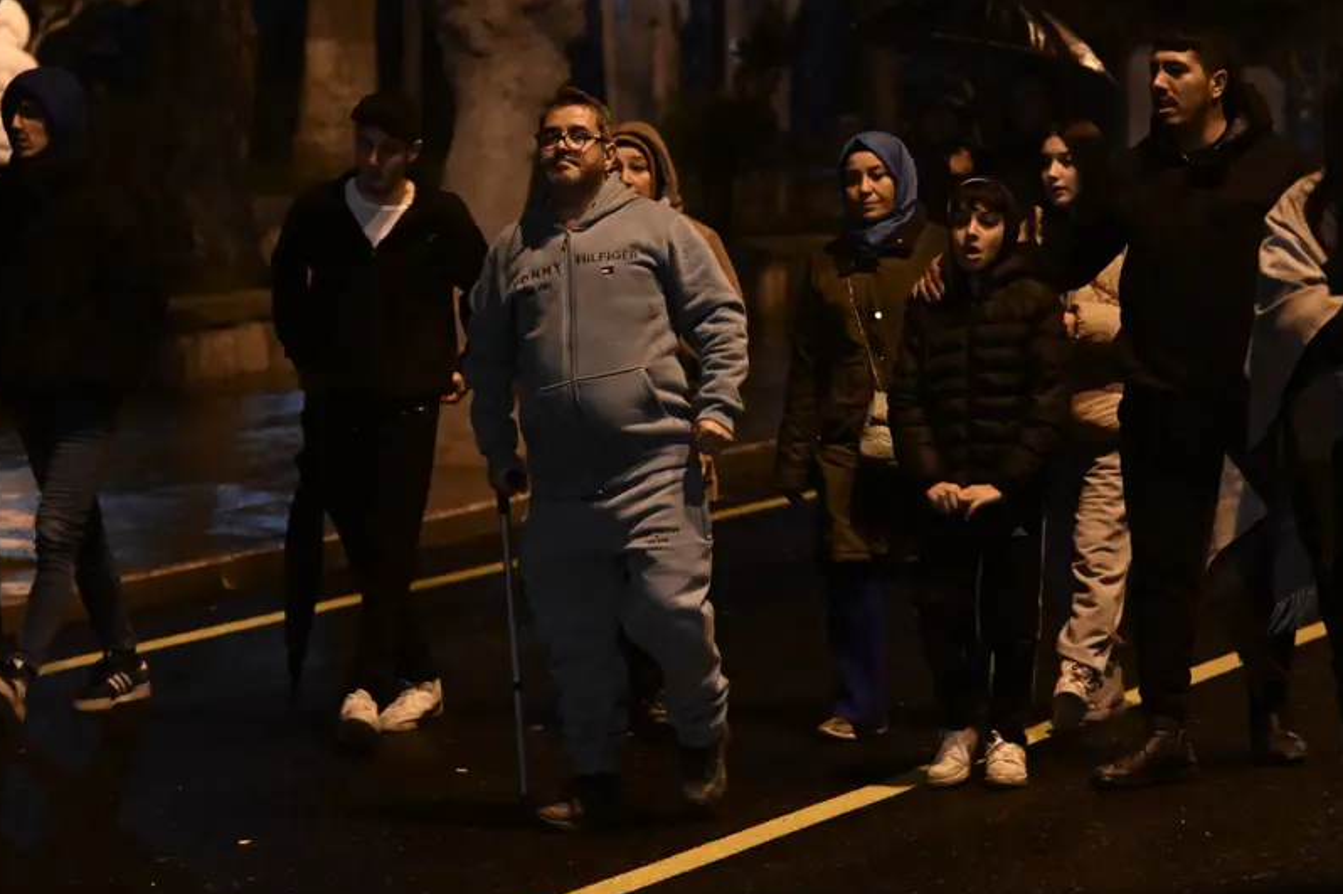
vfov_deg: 10.6
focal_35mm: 129
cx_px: 688
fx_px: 4809
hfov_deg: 15.9
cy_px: 436
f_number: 2.8
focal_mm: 78
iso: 5000
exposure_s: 1/100
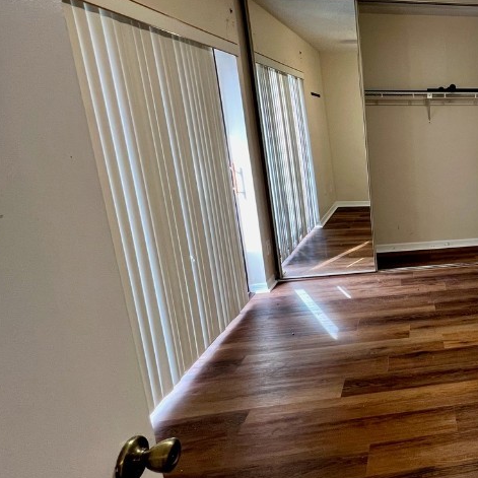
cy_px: 205
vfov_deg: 62.6
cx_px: 492
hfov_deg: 49.5
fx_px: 391
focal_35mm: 25
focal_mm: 1.57
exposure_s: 1/60
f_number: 1.8
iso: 160
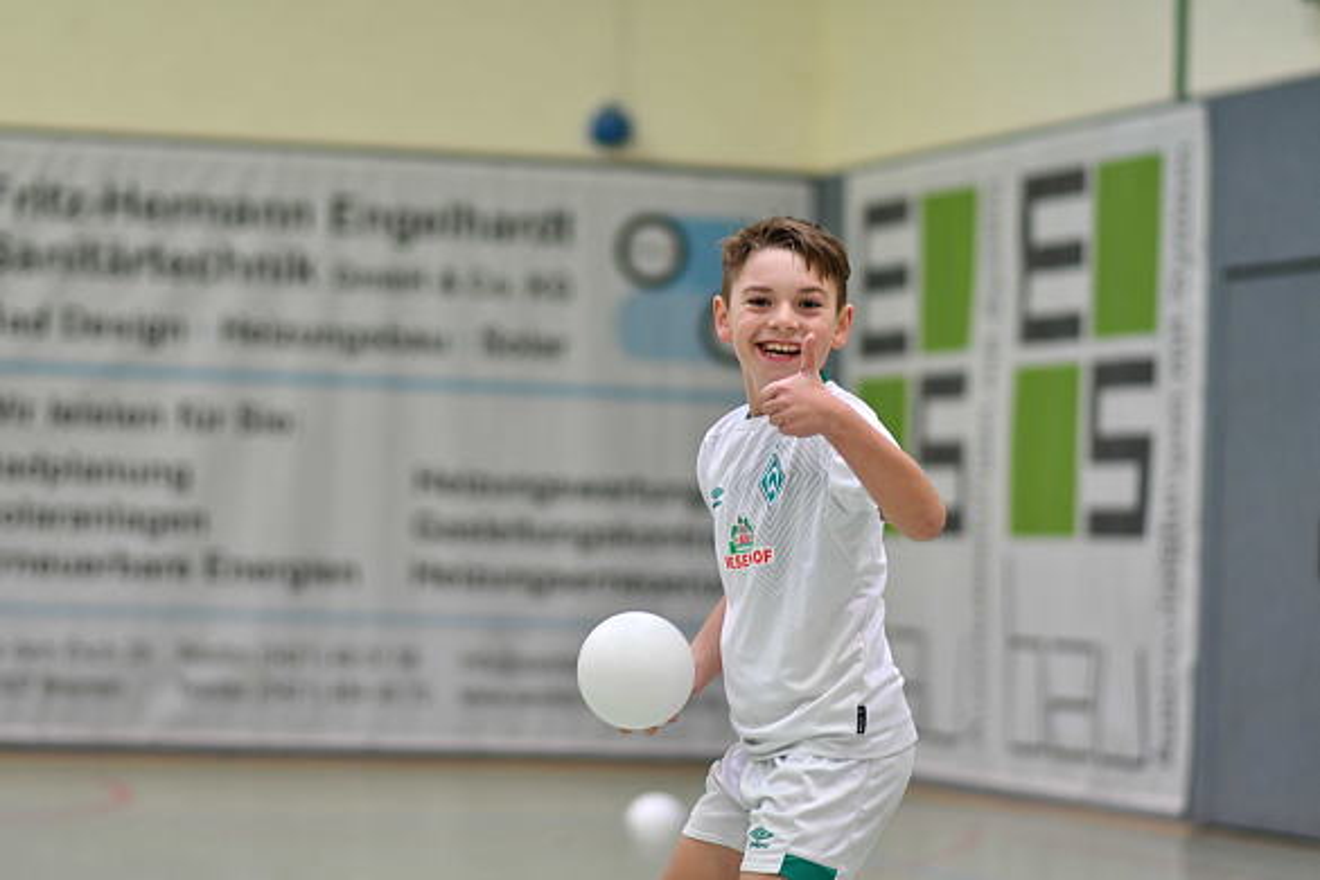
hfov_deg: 16.1
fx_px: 4675
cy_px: 440
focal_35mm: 128
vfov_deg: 10.8
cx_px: 660
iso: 900
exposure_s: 1/250
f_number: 2
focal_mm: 85
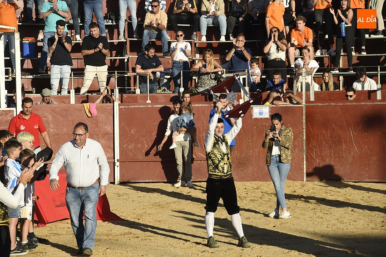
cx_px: 193
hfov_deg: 13.7
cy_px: 128
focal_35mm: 150
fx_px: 1608
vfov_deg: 9.2
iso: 200
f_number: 7.1
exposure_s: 1/500
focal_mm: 150
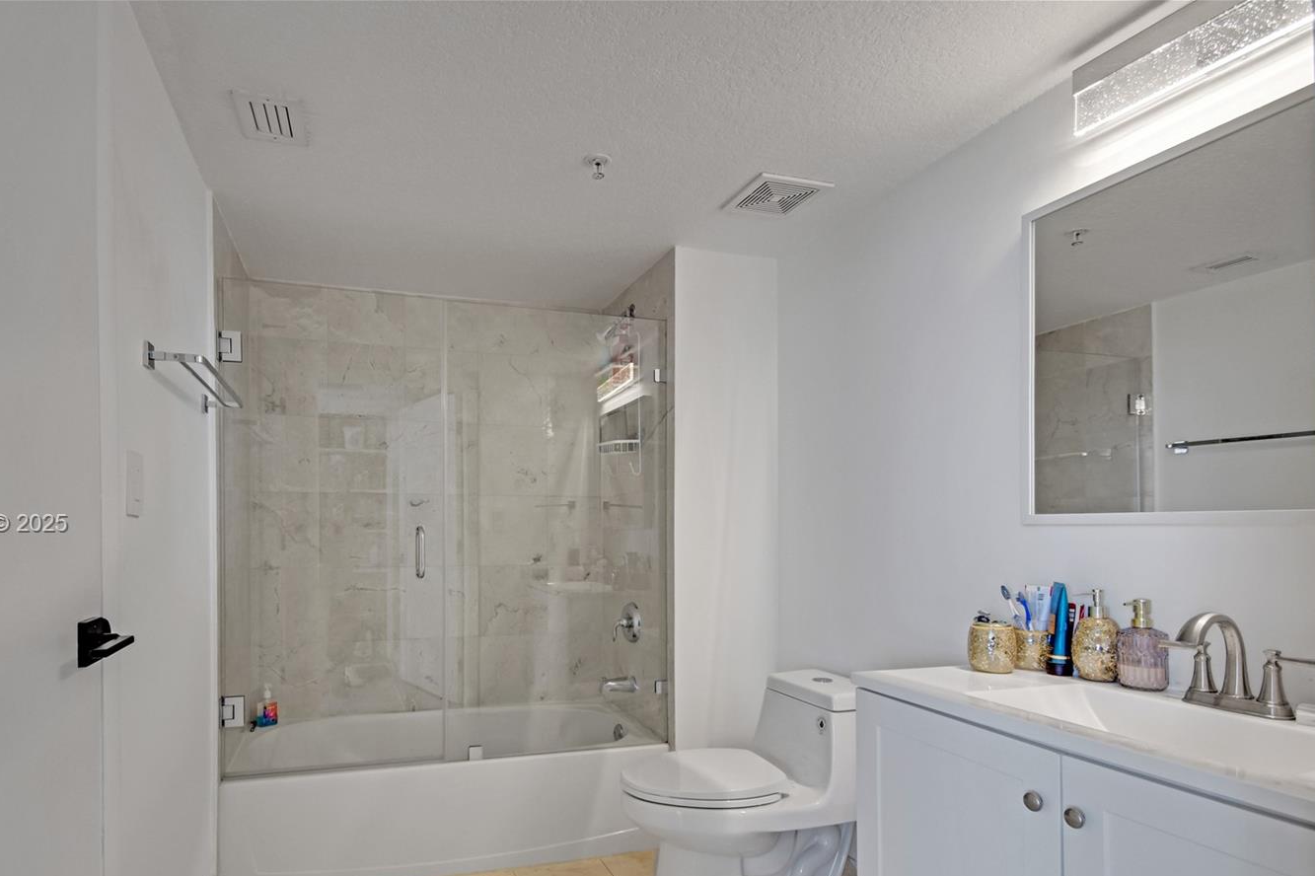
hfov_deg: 89.2
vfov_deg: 66.7
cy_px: 525
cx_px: 549
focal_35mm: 18
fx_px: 657
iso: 250
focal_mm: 10
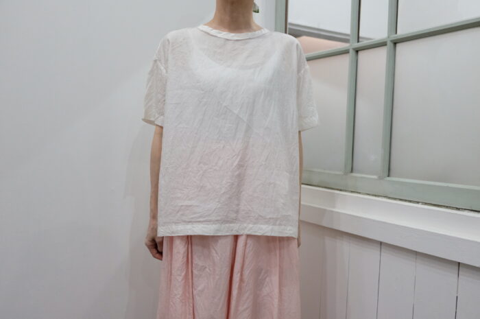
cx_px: 240
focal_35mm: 32
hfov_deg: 58.8
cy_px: 160
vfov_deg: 41.0
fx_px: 426
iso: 2500
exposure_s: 1/100
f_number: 3.6
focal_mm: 21.4
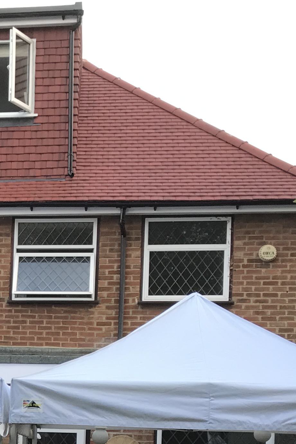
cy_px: 459
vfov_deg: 22.8
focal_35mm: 85
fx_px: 1048
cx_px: -103
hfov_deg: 15.2
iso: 20
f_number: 1.8
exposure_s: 1/110
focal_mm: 3.99
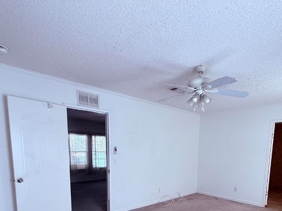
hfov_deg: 73.7
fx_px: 187
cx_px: 157
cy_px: 173
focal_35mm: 23
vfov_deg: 54.3
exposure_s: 1/99
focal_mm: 2.22
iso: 100
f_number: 2.2
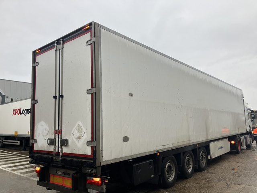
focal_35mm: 28
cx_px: 128
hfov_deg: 63.4
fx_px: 208
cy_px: 96
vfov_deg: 49.7
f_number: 1.8
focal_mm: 3.99
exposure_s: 1/284
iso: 32
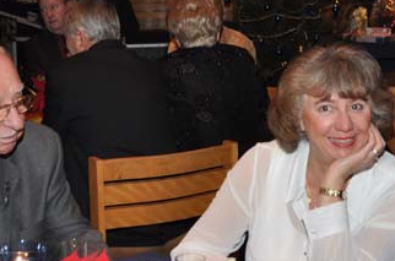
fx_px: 1062
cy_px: 151
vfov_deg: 14.0
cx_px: 195
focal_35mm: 97
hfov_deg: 21.1
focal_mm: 26
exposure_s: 1/60
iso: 400
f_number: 4
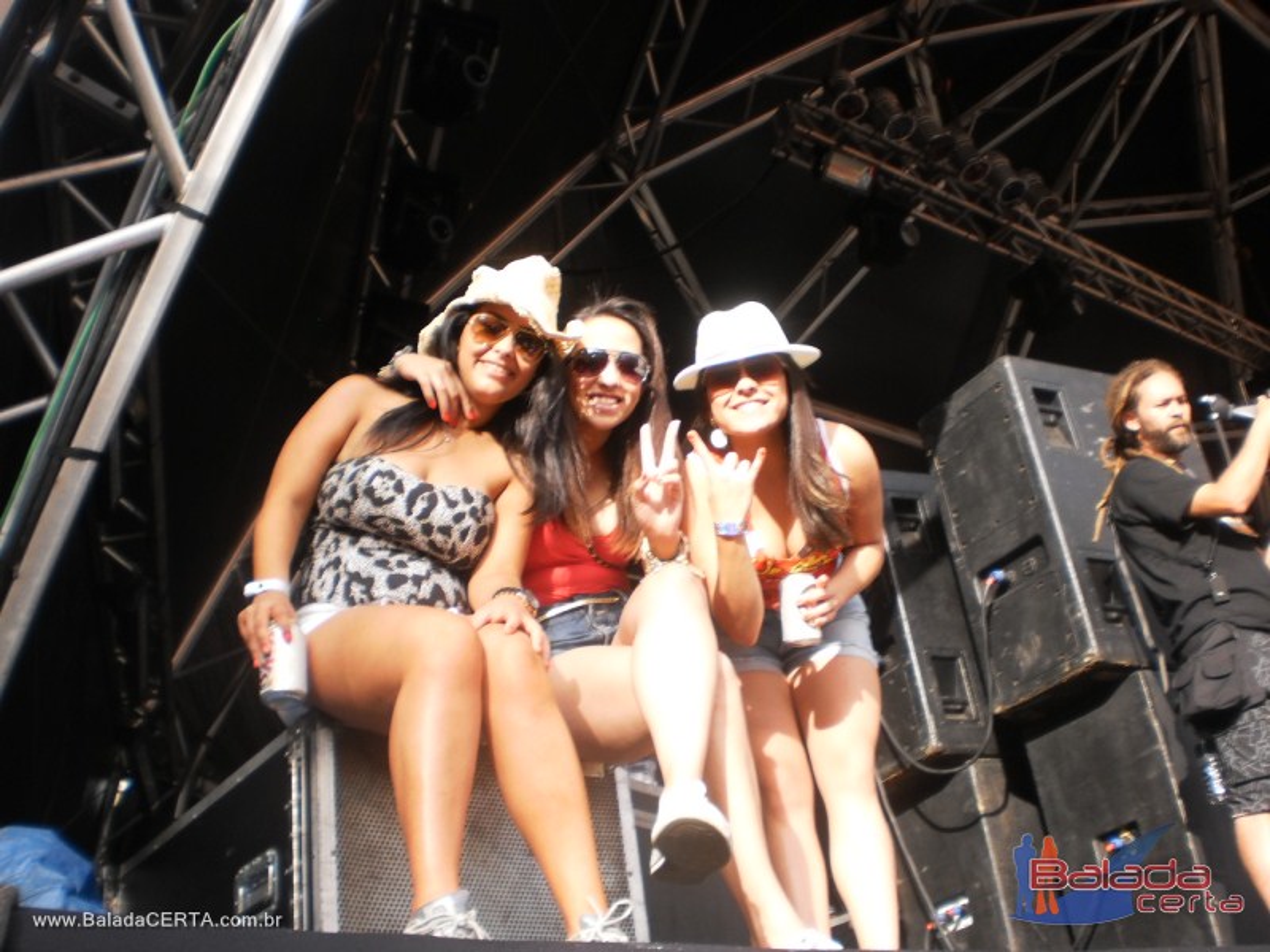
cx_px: 635
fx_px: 1321
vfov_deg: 39.7
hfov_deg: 51.4
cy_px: 476
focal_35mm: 36
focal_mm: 6.3
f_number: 3.1
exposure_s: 1/160
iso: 100
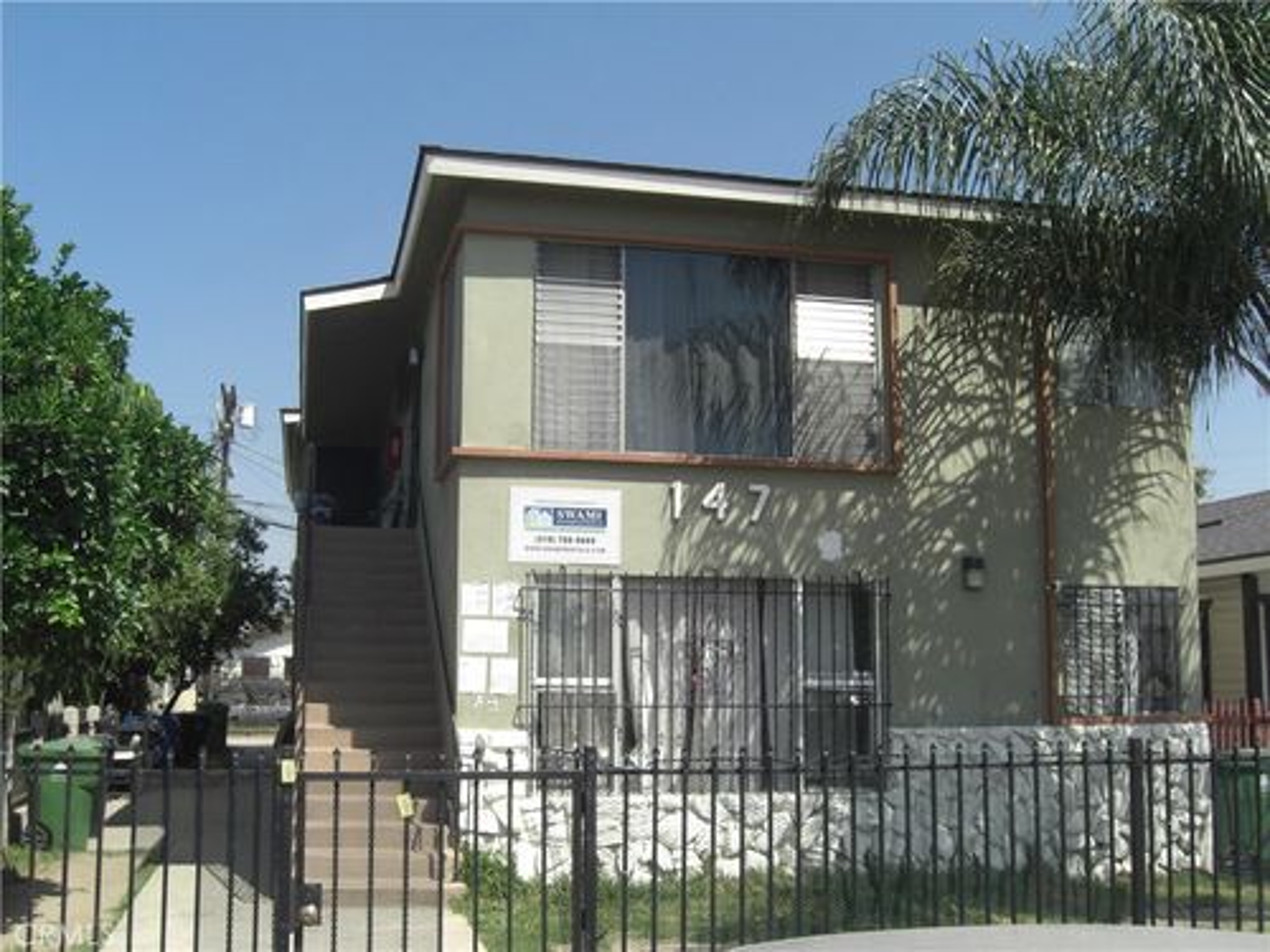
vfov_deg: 37.7
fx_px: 1394
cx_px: 635
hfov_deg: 49.0
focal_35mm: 38
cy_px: 476
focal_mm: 7.9
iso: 80
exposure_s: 1/640
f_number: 4
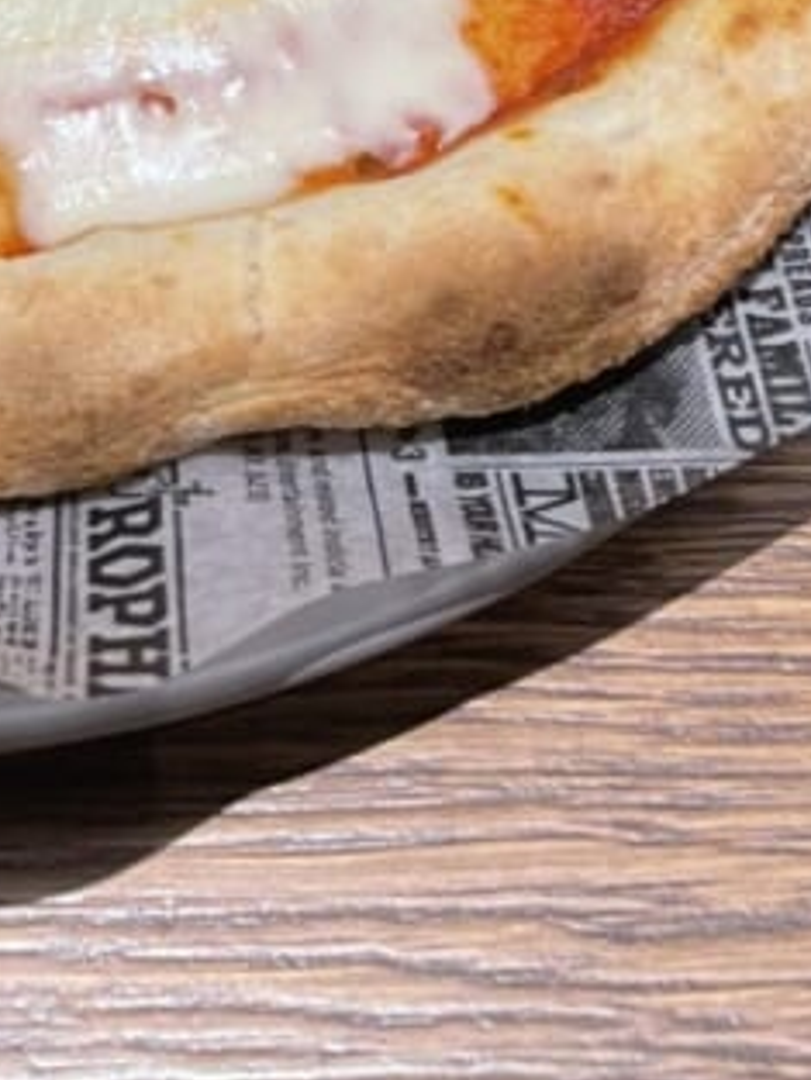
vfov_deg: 19.3
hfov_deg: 16.6
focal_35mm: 85
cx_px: -166
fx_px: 2653
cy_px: -649
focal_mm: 4.2
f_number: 1.6
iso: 80
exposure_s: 1/50
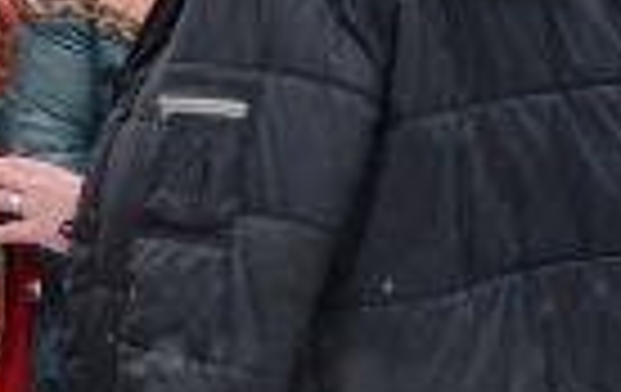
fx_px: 5310
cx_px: -315
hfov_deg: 6.6
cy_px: 54
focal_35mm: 313
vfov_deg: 4.2
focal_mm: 85
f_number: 4.5
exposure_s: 1/200
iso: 2000
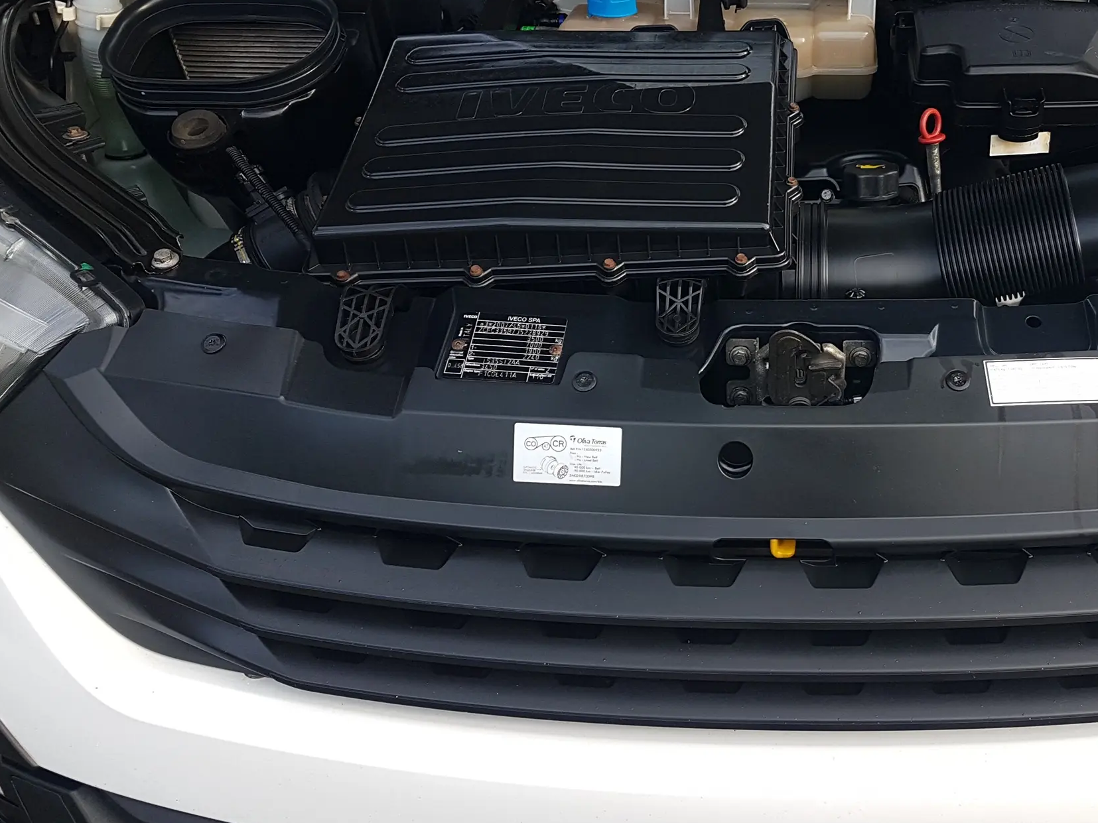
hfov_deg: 47.7
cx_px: 779
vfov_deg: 37.5
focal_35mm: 38
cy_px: 306
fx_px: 1205
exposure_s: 1/260
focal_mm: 4.2
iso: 40
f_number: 1.7
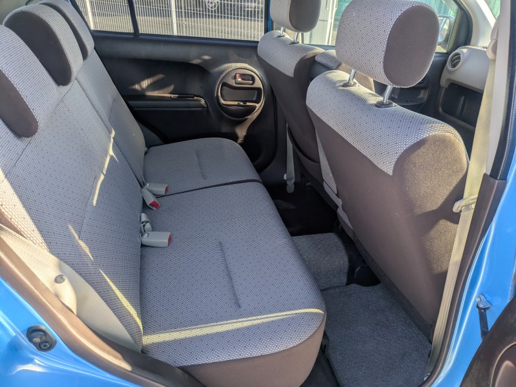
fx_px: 373
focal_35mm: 25
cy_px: 194
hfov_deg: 69.4
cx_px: 258
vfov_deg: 54.9
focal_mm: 5.43
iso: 44
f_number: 1.89
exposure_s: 1/441
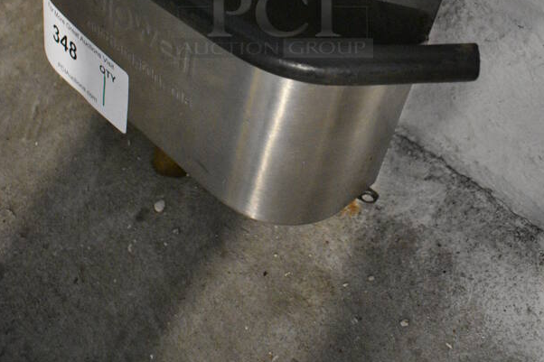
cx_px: 273
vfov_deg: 30.6
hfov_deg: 47.4
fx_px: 619
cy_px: 10
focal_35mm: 41
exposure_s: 1/125
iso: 6400
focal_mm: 18
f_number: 3.5
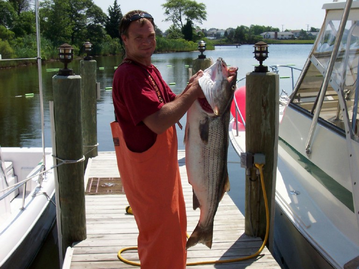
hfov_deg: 33.8
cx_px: 180
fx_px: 591
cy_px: 134
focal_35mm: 57
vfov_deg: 25.7
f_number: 6.7
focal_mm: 8.6
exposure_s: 1/500
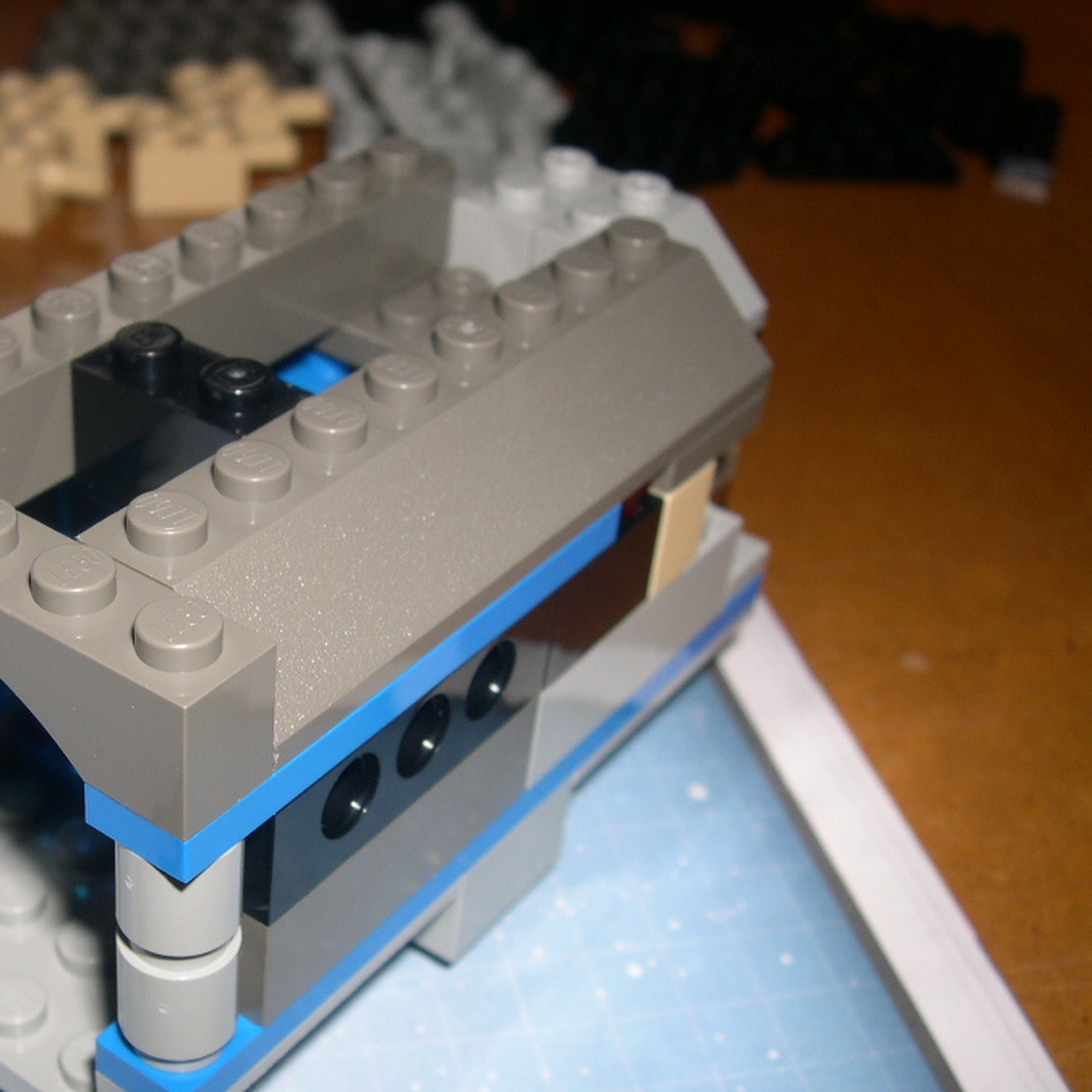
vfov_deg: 33.3
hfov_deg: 32.8
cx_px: 279
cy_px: 619
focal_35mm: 51
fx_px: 1820
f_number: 7.6
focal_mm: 8
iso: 100
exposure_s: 1/60
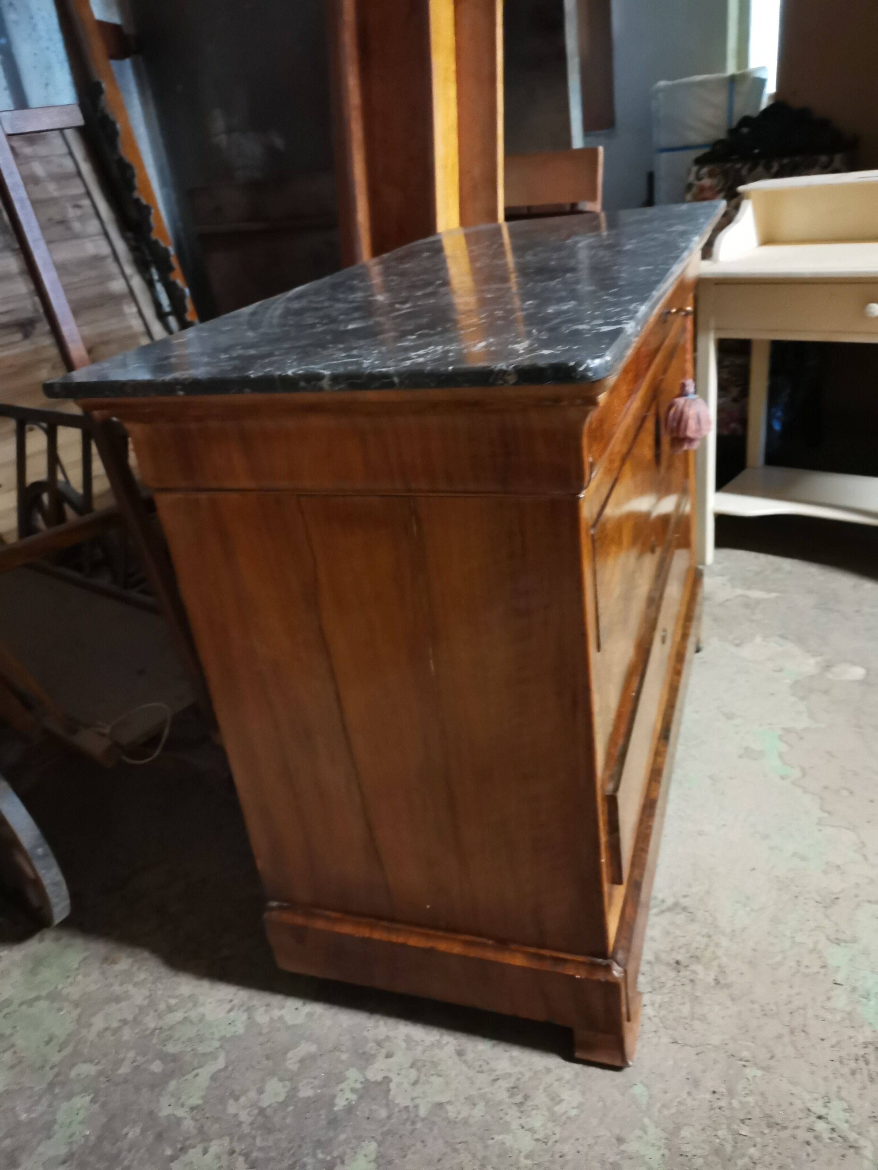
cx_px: 439
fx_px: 913
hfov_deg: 51.4
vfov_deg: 65.3
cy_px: 585
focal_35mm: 27
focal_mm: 5.58
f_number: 1.8
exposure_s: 1/20
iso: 1000
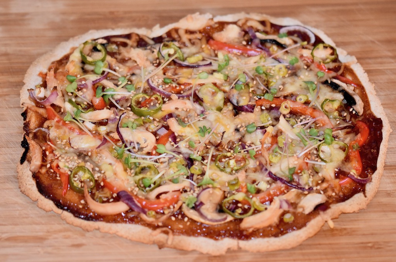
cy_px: 131
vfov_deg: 8.7
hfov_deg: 13.1
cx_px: 198
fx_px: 1729
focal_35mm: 158
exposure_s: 1/60
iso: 2800
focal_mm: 105
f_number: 3
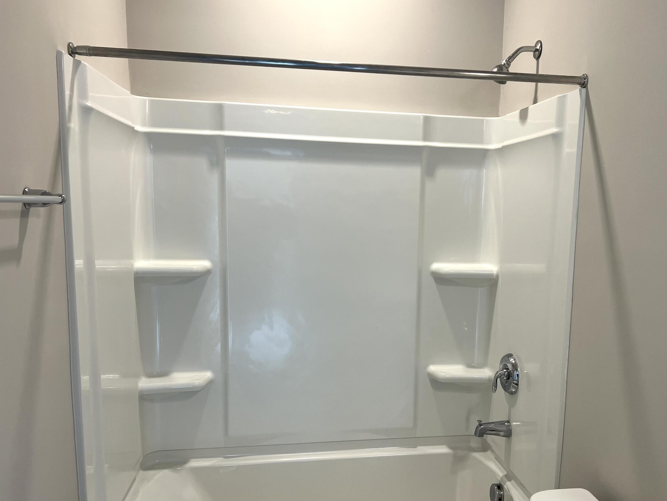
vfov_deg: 45.3
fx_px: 597
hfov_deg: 58.0
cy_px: 289
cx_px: 394
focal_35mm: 31
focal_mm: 5.7
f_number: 1.5
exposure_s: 1/120
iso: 64
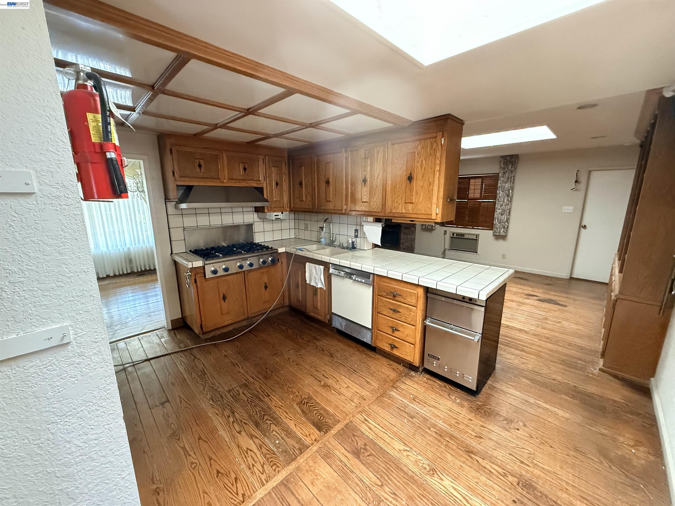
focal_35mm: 14
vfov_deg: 85.7
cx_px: 338
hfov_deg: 102.1
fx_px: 273
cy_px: 253
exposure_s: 1/60
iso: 800
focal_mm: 2.22
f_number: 2.2
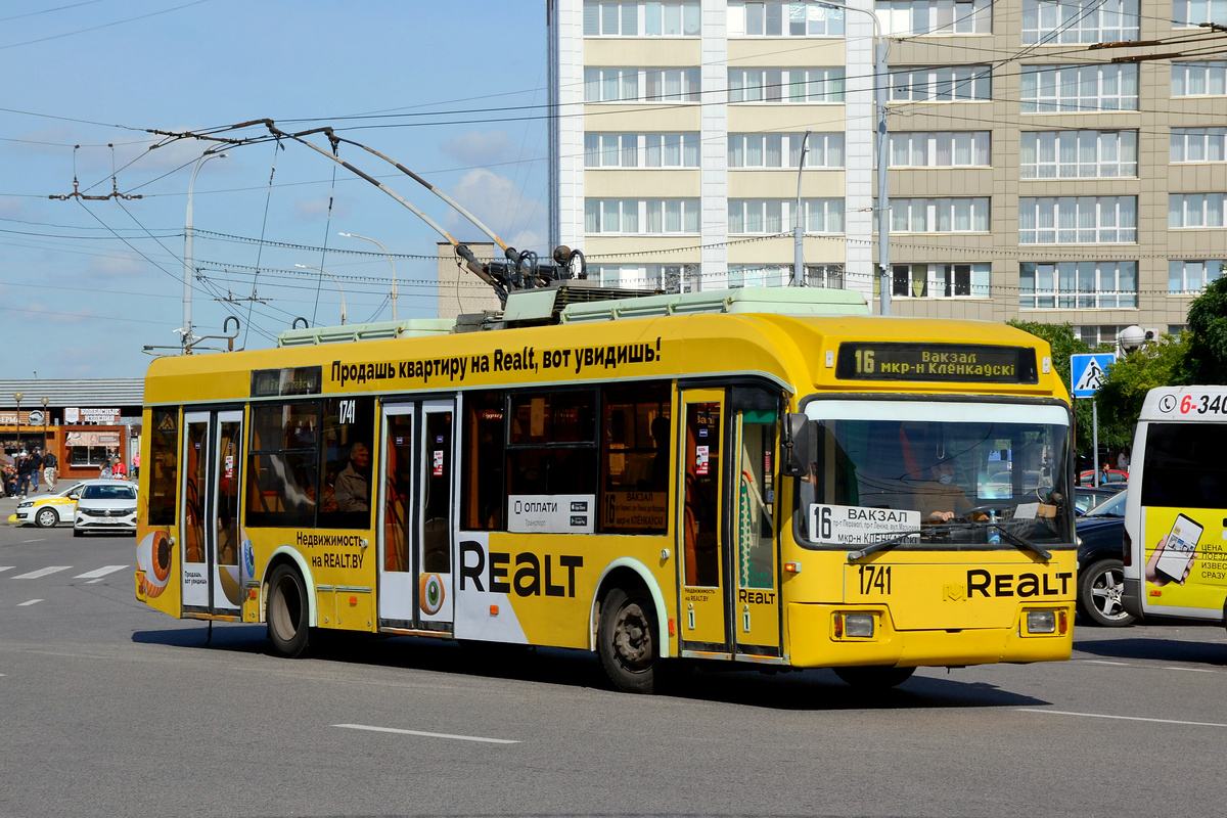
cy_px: 409
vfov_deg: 15.2
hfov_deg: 22.6
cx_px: 614
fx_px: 3067
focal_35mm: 90
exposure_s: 1/400
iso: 100
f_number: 11
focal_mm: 60
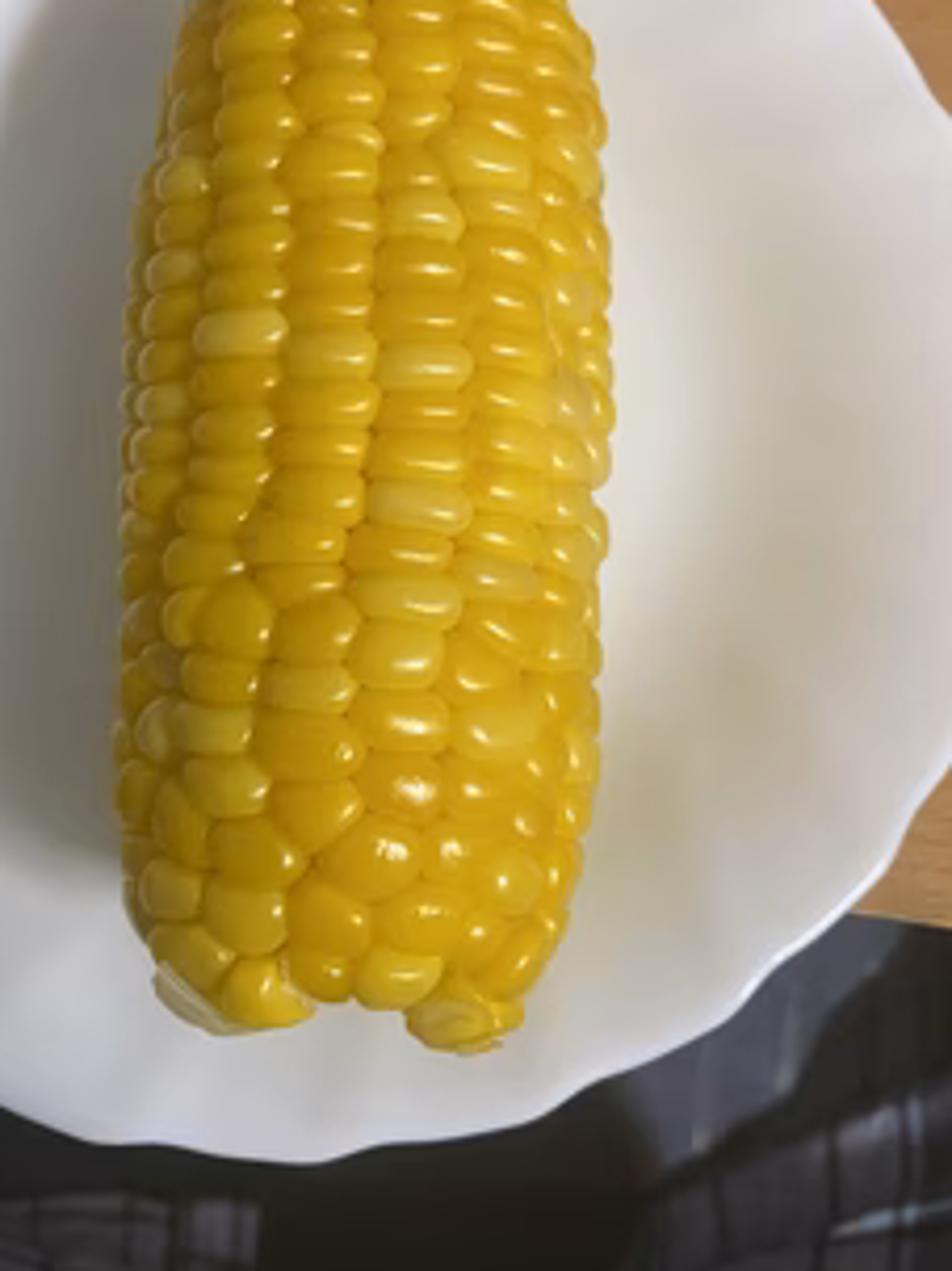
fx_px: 1211
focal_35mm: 33
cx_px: 348
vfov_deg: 55.1
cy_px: 541
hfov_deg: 42.5
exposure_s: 1/60
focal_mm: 4.25
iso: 125
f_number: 1.8
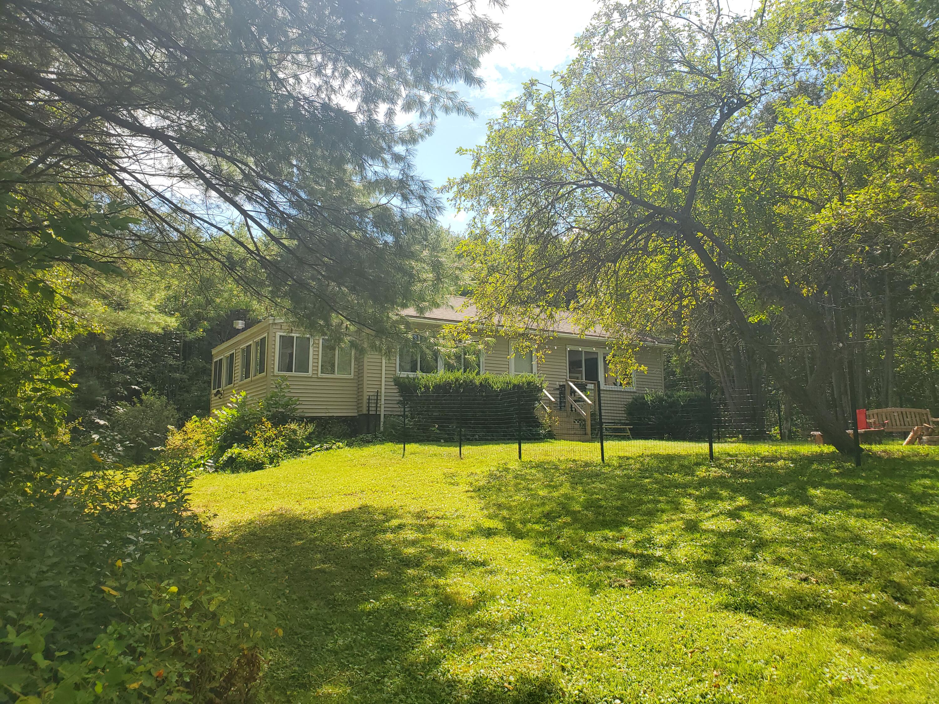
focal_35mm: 26
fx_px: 705
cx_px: 470
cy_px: 352
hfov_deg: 67.3
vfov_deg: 53.1
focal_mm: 4.3
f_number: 2.4
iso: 50
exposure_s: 1/800
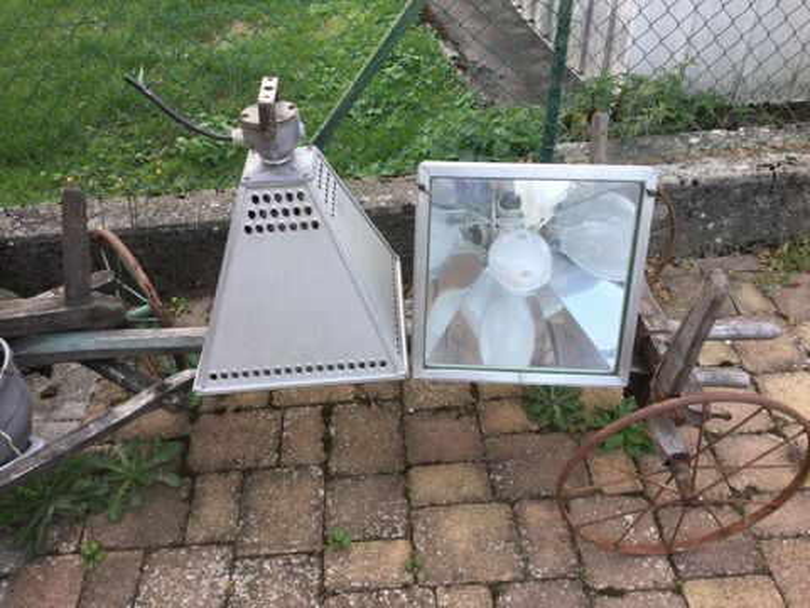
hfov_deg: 58.4
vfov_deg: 45.4
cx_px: 405
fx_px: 725
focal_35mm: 31
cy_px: 304
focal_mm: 3.3
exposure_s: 1/390
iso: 25
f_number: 2.4
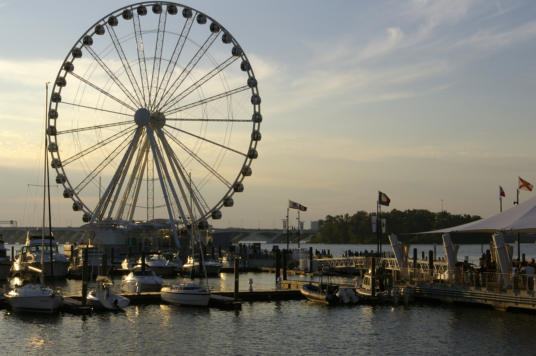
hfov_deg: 31.2
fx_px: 959
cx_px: 268
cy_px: 178
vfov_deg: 21.0
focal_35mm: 64
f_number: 19
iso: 200
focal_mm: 43
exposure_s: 1/125
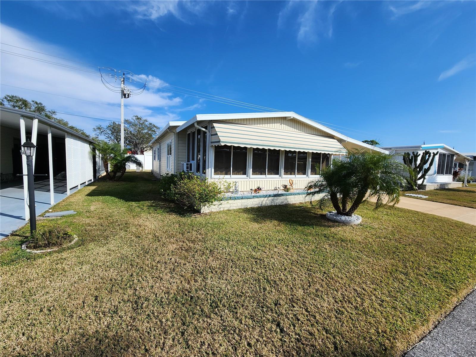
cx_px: 238
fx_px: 179
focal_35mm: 13
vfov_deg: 89.9
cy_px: 178
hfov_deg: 106.2
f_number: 2.2
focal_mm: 2.2
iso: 50
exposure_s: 1/2551
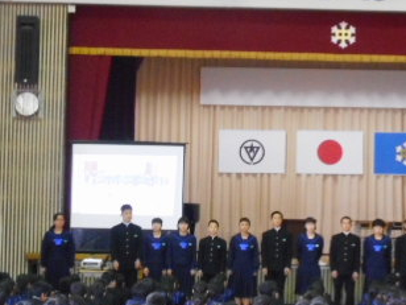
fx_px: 1877
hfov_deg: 12.3
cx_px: 330
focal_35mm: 160
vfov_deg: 9.3
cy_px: 198
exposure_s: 1/8
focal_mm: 13.8
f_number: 5.5
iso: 800
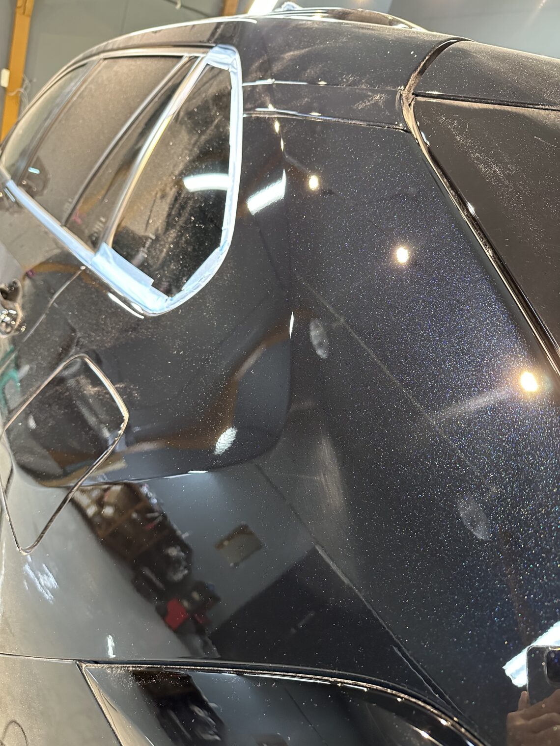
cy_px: 373
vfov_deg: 71.6
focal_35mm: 24
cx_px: 280
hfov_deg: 56.8
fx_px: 518
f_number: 1.78
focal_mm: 6.86
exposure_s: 1/60
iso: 640
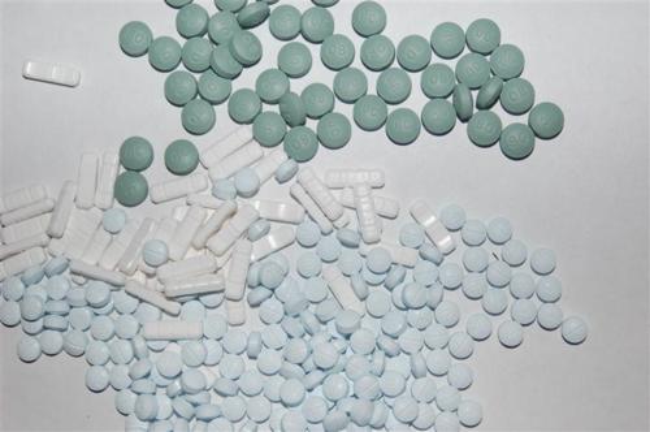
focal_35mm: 66
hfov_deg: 30.5
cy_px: 216
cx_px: 325
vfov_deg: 20.6
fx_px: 1190
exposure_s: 1/60
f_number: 4
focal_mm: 44
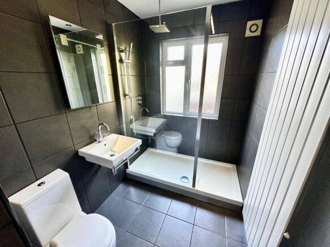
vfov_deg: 85.7
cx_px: 165
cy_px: 124
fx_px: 133
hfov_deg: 102.1
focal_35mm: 14
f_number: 2.2
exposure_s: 1/50
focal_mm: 2.22
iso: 320
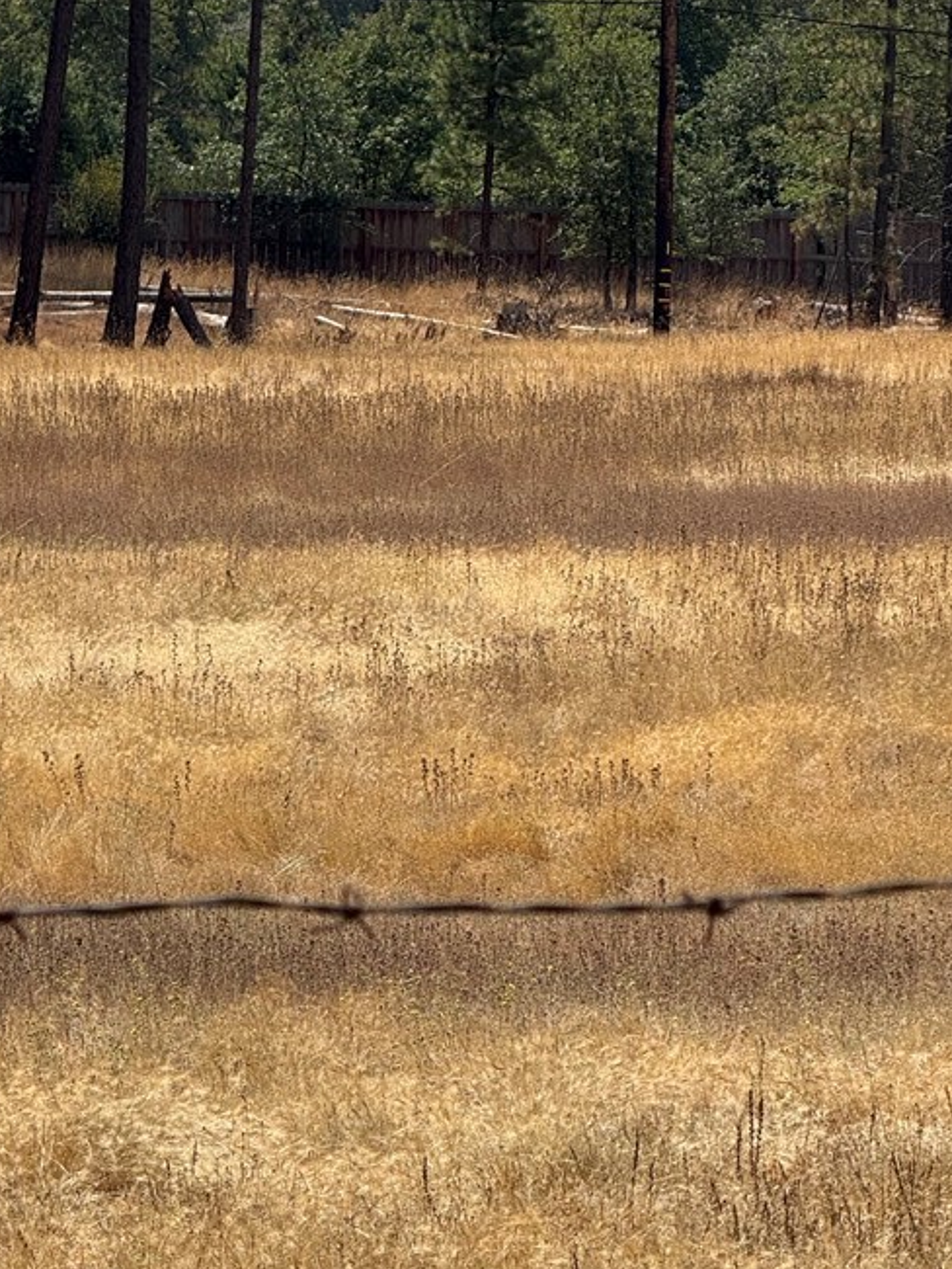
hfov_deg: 7.9
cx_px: 349
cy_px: 465
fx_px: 6926
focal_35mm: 189
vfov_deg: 10.5
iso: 50
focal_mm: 15.66
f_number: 2.8
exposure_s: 1/1916
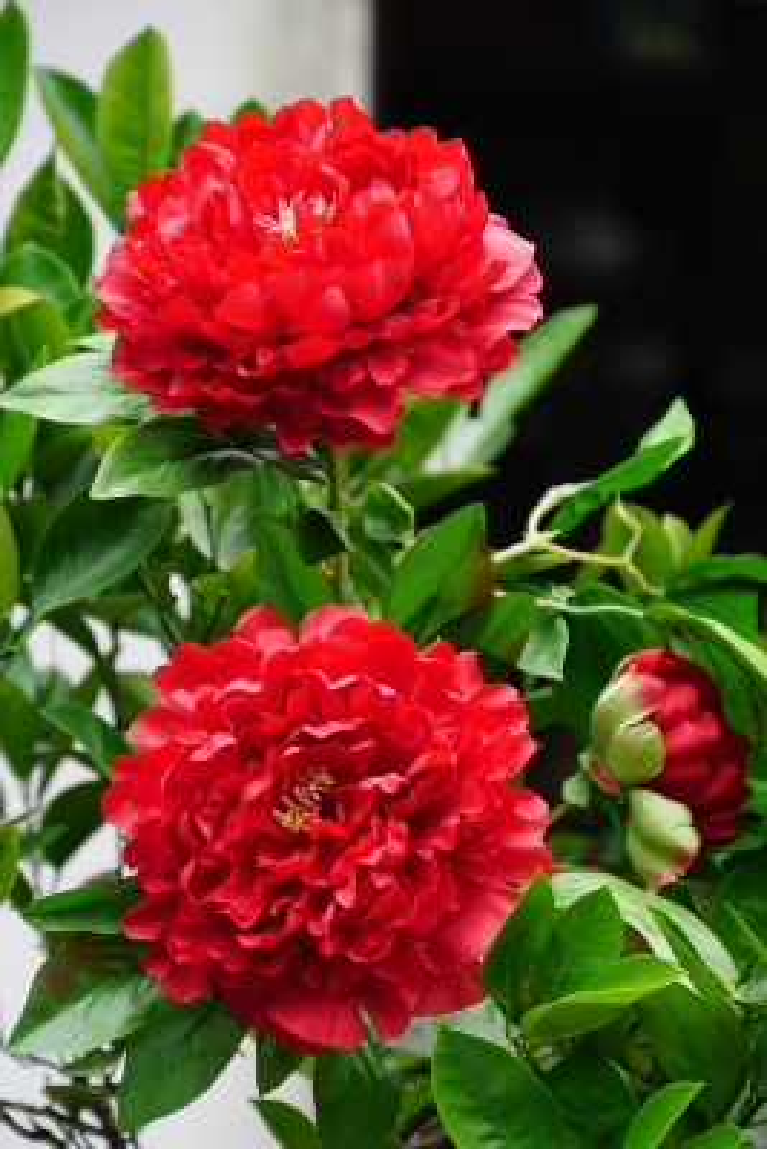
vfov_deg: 11.4
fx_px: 5747
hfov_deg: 7.6
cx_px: 384
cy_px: 574
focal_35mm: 180
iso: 250
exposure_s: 1/200
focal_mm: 120
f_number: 5.6
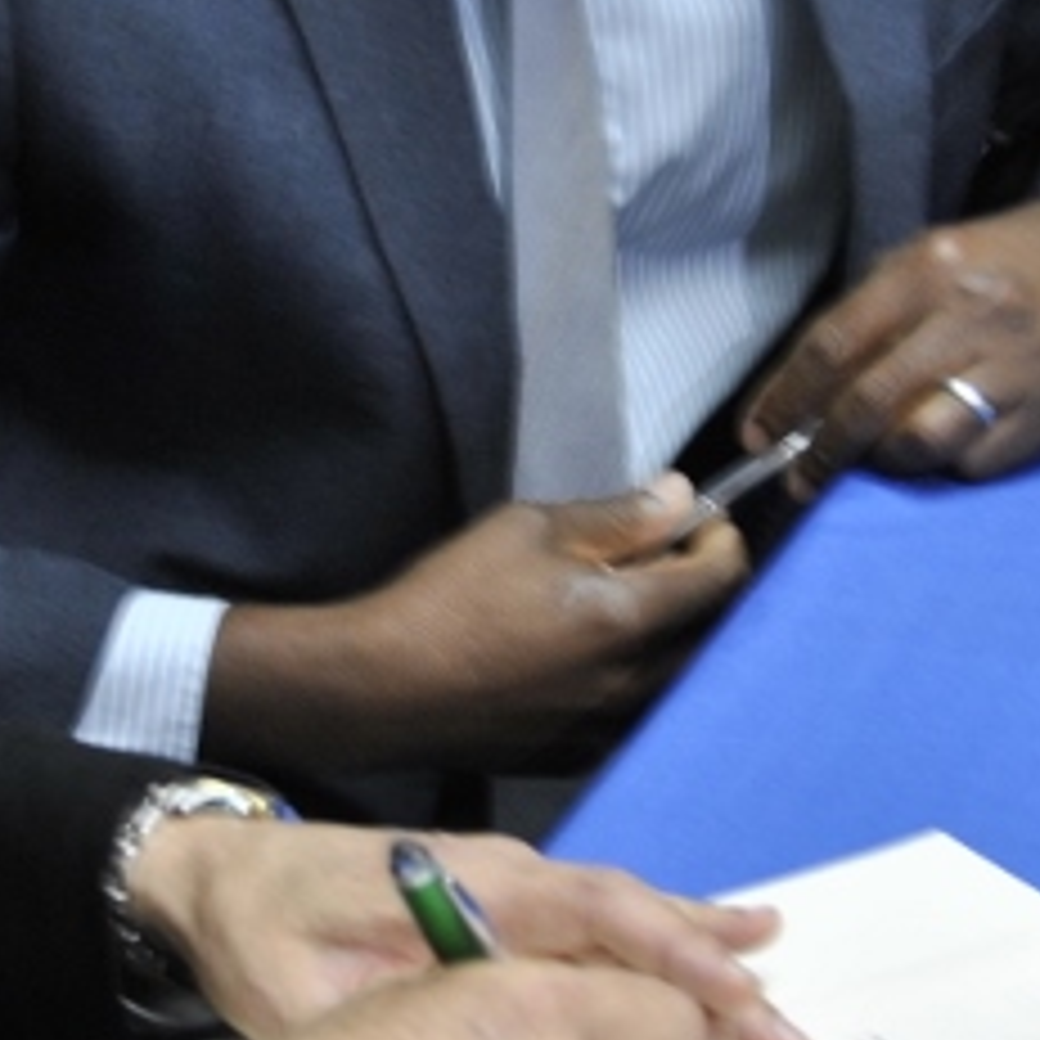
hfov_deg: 11.3
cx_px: 428
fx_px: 5251
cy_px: 482
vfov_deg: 11.3
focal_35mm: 154
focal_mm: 35
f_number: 4.5
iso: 200
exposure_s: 1/13
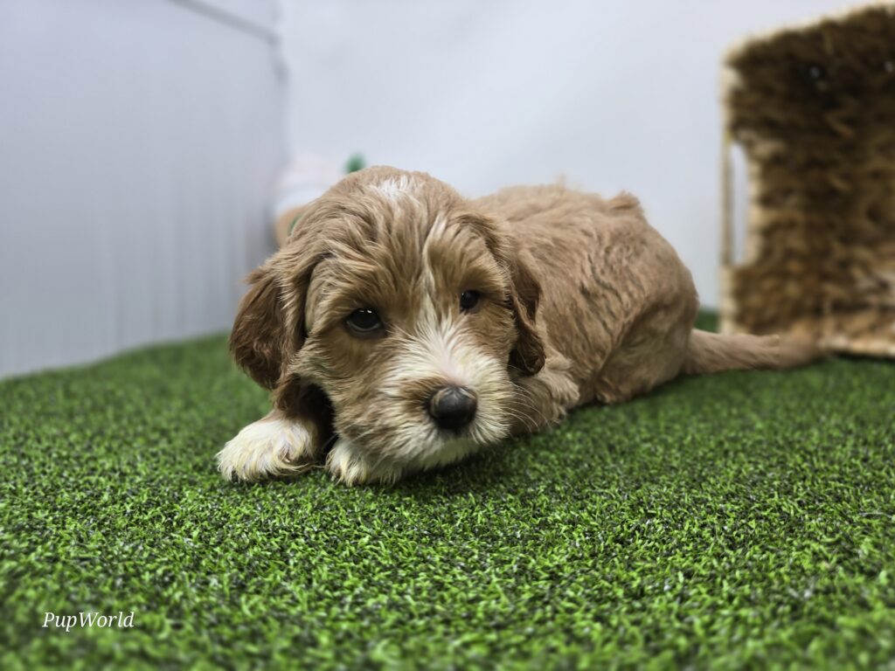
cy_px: 336
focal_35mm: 23
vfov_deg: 58.9
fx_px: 595
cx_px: 448
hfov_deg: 73.9
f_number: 1.7
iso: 64
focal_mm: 6.3
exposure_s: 1/120
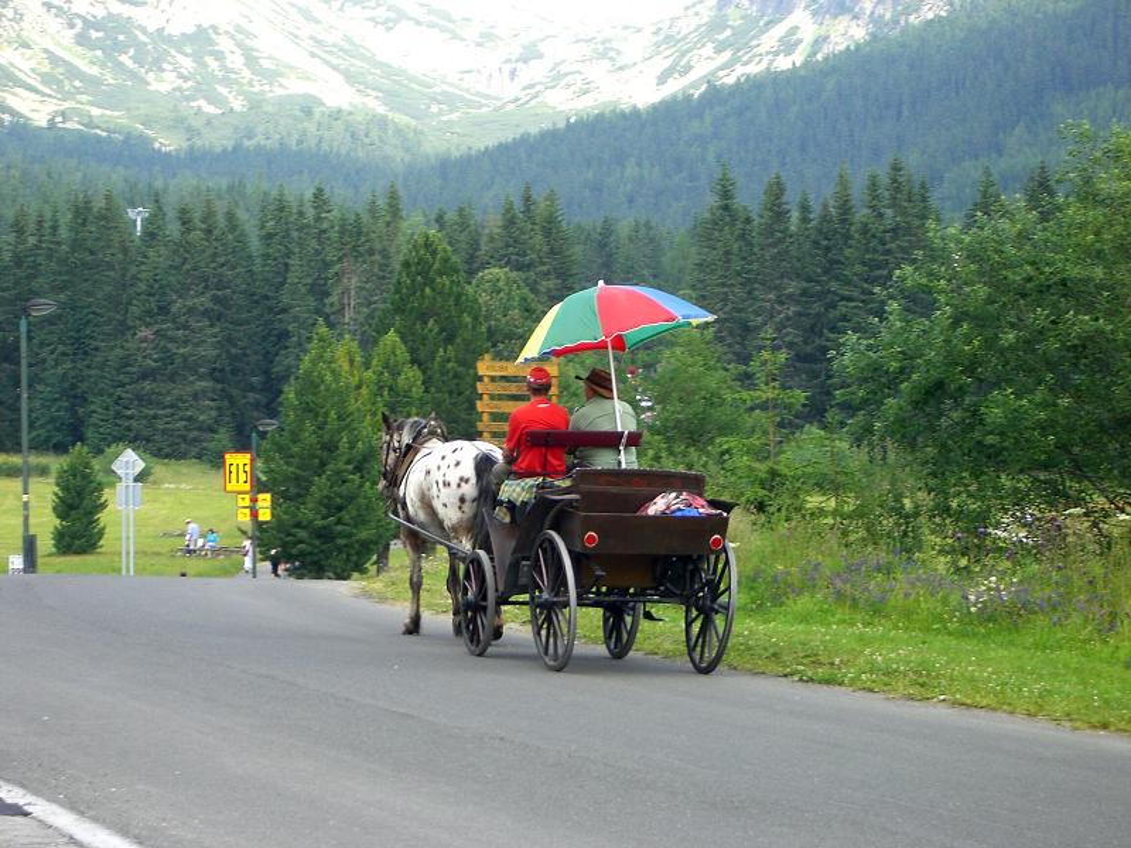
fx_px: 3725
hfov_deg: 17.3
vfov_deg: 13.0
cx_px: 566
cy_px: 424
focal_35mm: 114
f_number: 5.4
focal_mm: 18.9
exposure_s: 1/60
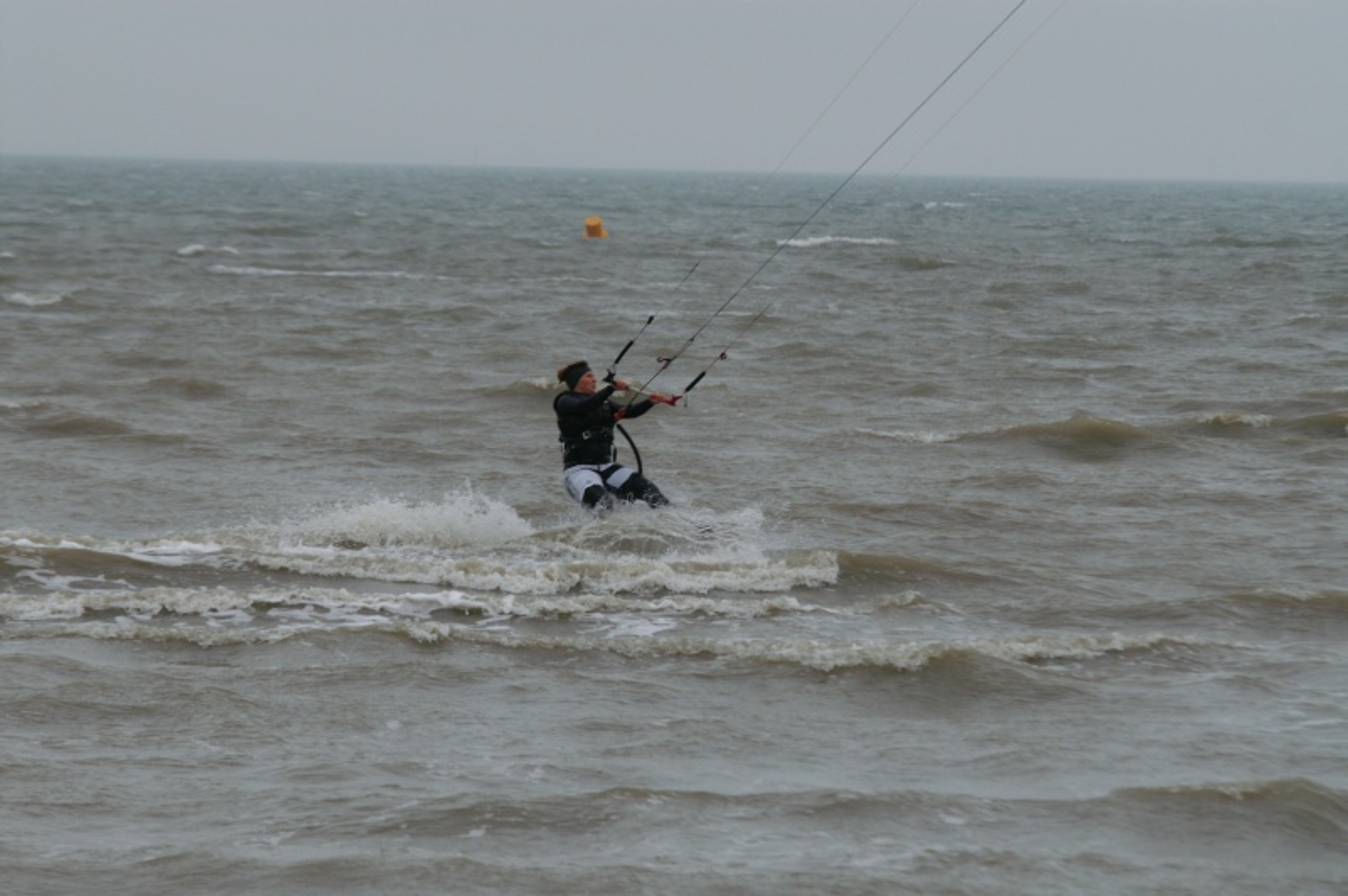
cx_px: 674
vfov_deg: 4.6
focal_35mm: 300
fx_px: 11224
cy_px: 448
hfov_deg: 6.9
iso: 400
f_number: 7.1
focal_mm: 200
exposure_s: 1/300
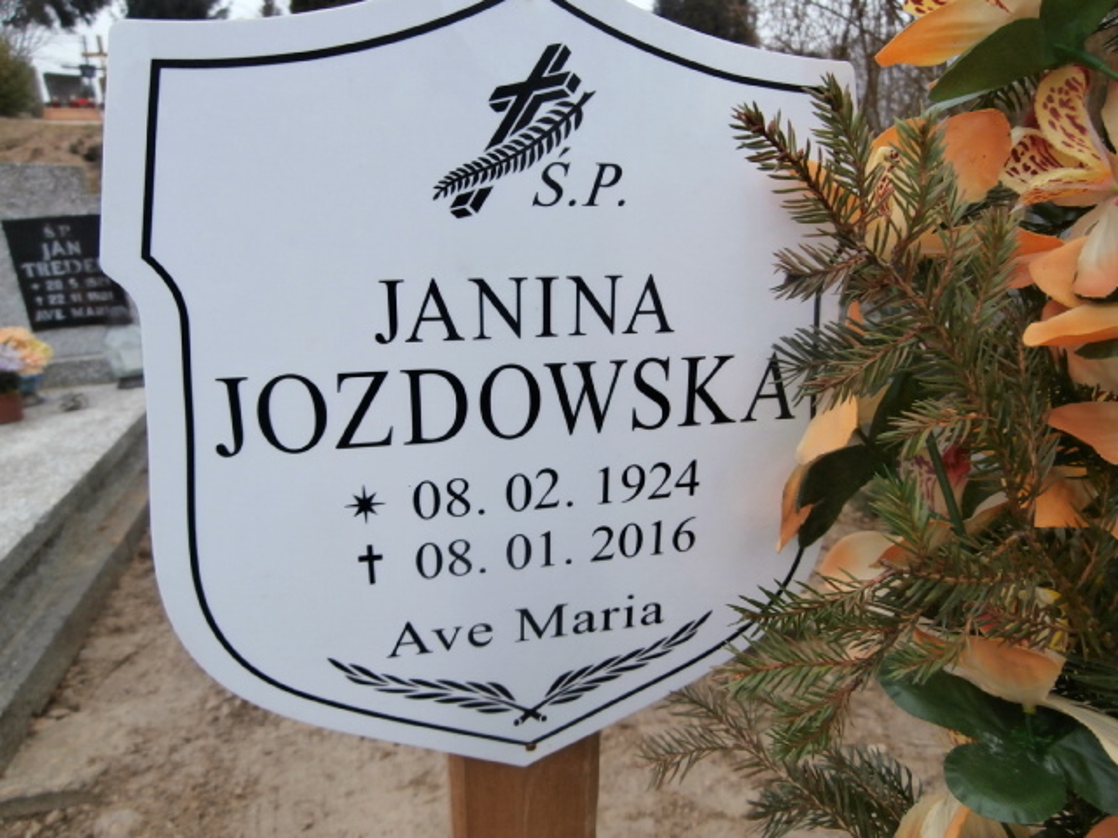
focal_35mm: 24
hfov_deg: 71.6
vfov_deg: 56.8
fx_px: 775
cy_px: 419
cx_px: 559
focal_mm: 4.2
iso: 100
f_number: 3
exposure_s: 1/250
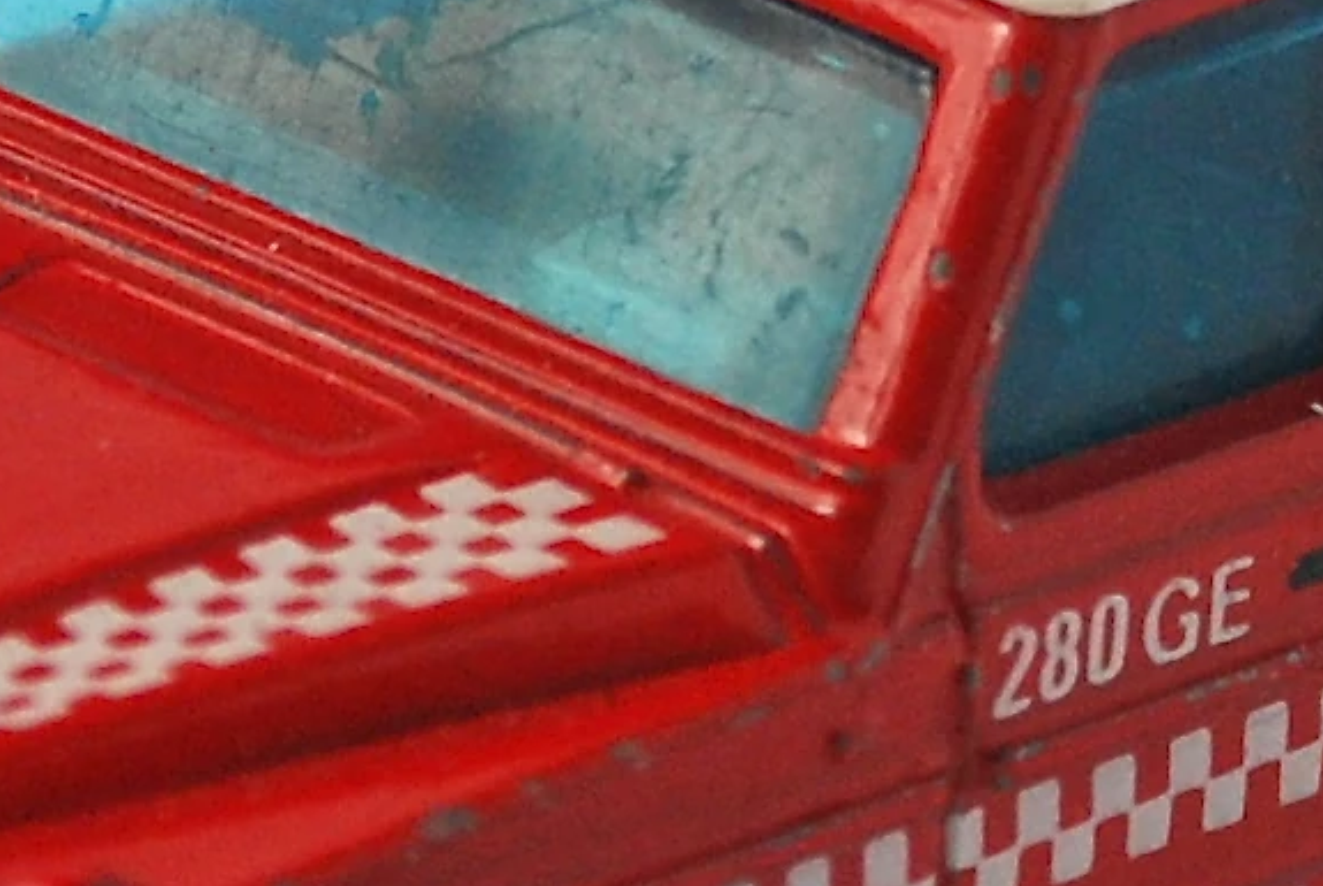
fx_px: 31428
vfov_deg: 1.6
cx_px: 827
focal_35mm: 854
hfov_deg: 2.4
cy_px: 383
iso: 400
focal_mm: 135
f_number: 5.6
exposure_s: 1/60
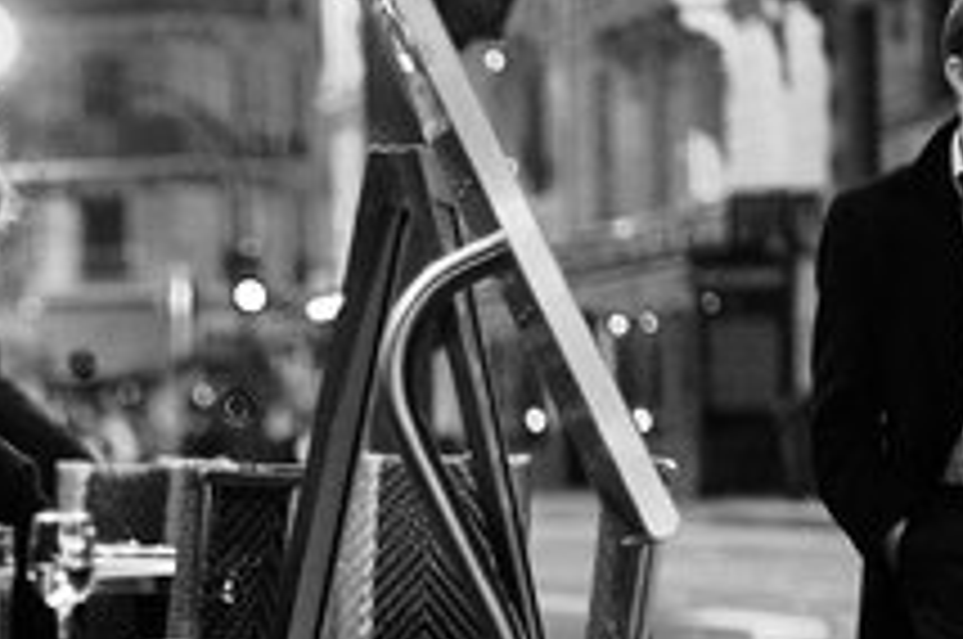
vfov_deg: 6.1
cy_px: 749
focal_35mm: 224
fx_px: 5983
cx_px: -243
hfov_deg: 9.1
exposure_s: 1/50
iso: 500
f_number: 1.4
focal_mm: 50
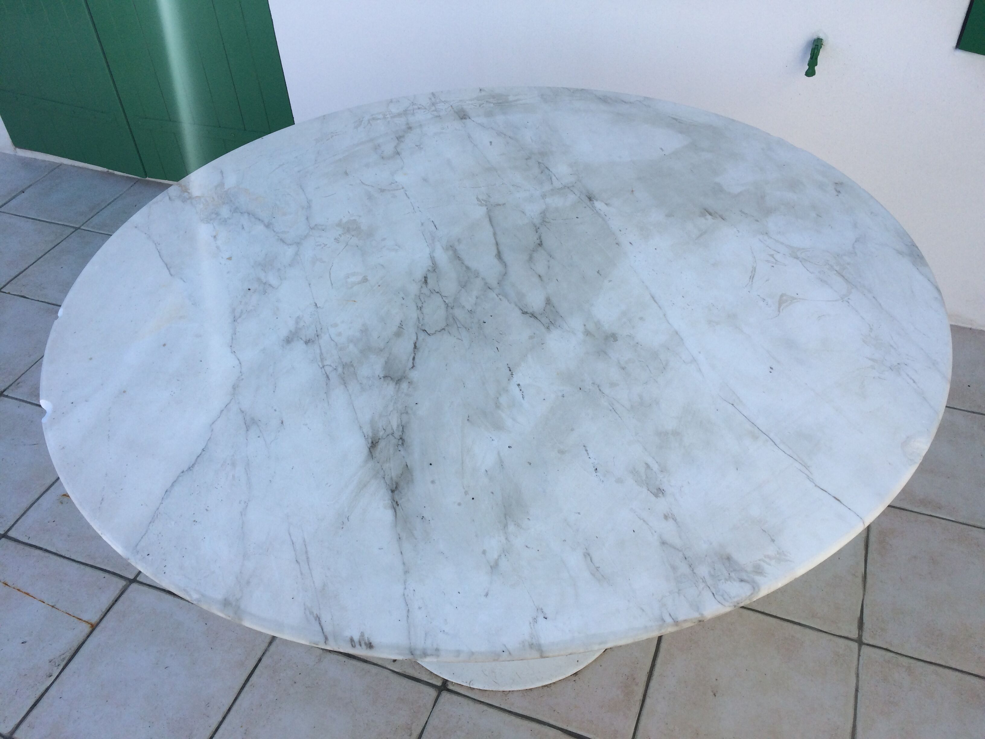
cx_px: 492
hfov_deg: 61.7
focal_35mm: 29
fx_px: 825
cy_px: 370
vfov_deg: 48.2
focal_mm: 4.15
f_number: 2.2
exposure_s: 1/838
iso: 32
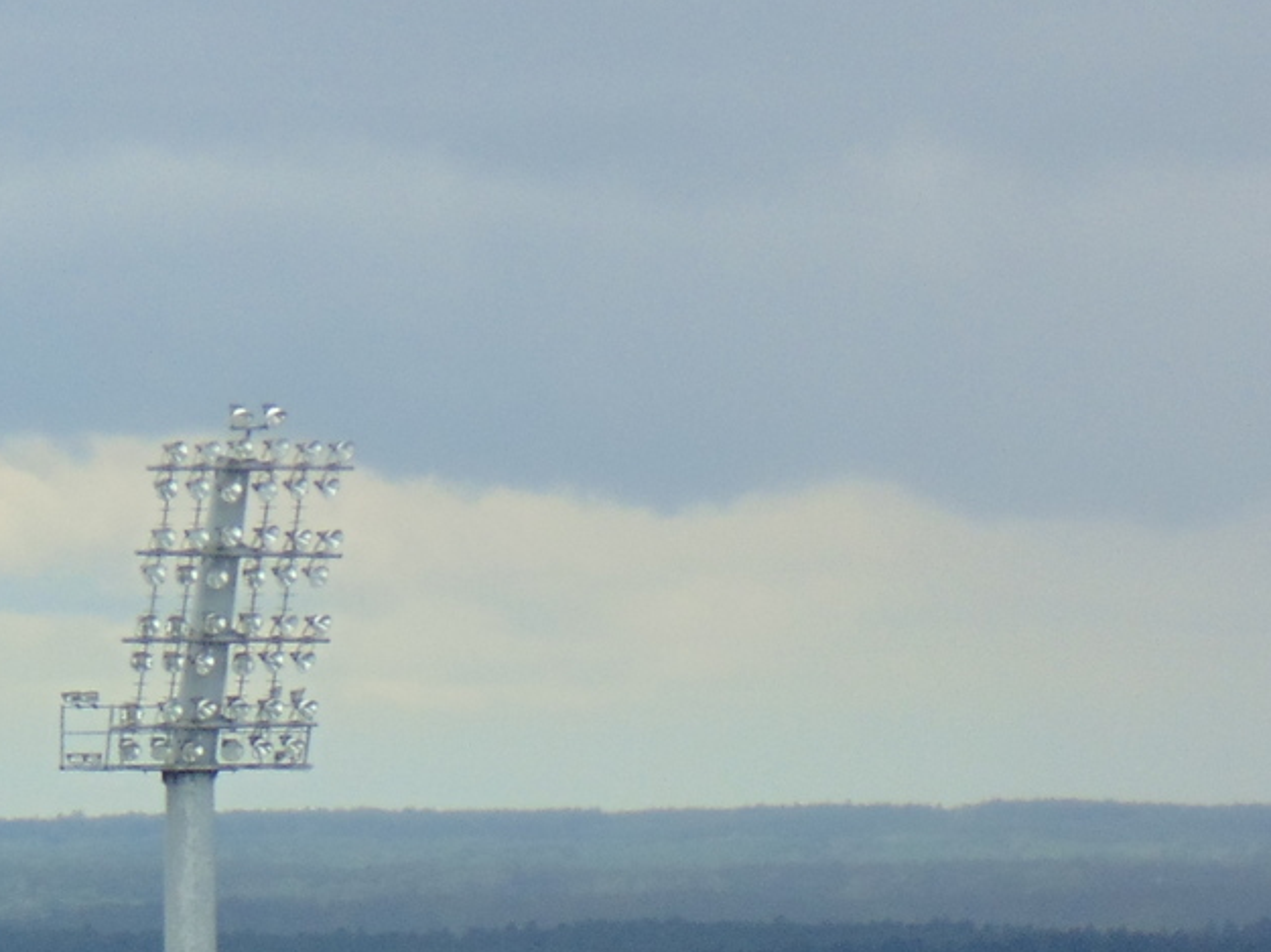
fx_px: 31528
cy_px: 1277
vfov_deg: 1.7
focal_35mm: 859
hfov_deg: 2.3
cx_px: -254
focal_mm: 50.1
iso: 80
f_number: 5.8
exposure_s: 1/160
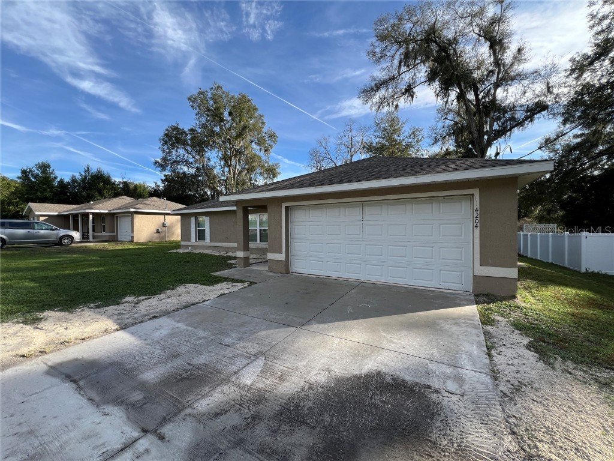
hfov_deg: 106.2
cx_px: 307
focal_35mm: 13
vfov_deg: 89.9
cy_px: 230
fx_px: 231
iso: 32
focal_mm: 1.57
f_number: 1.8
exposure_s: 1/615
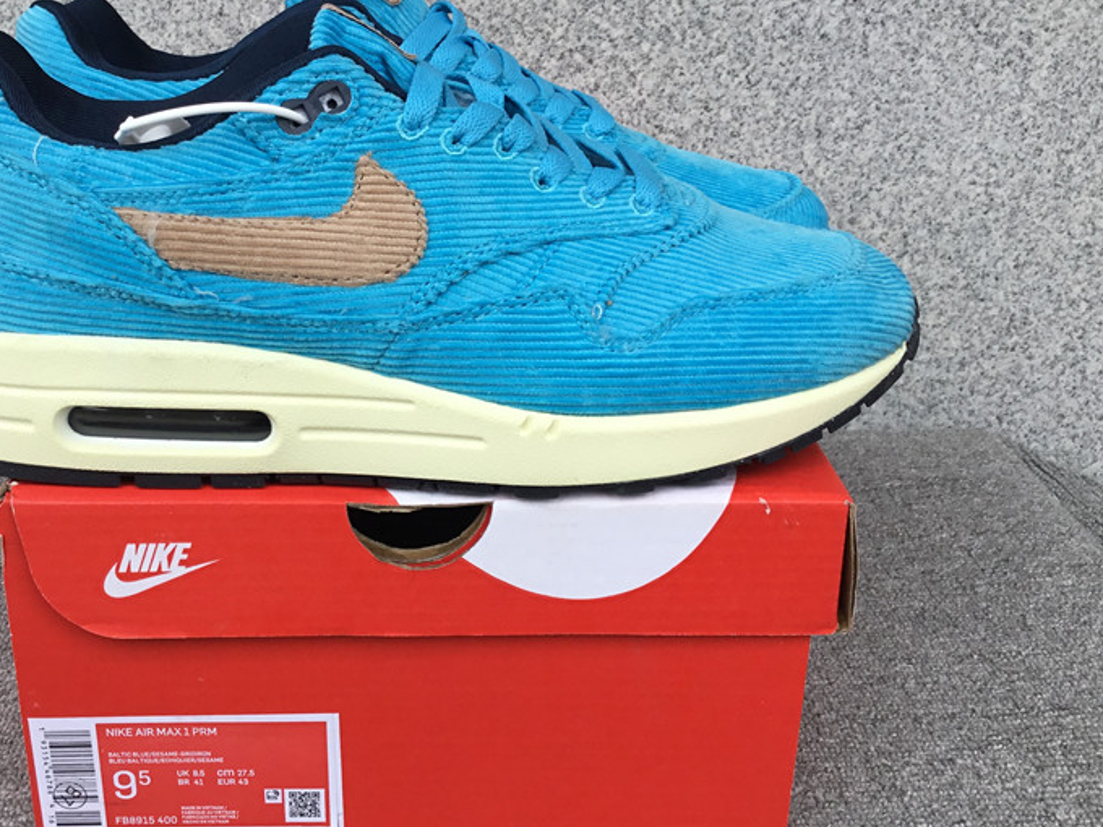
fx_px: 1306
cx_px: 425
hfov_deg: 45.4
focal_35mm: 41
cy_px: 400
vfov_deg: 35.1
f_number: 2.4
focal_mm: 3.3
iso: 25
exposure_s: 1/360
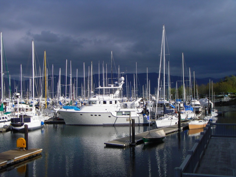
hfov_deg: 42.9
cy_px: 88
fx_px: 300
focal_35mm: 44
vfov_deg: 32.9
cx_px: 118
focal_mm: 7.3
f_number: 6.8
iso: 50
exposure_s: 1/320
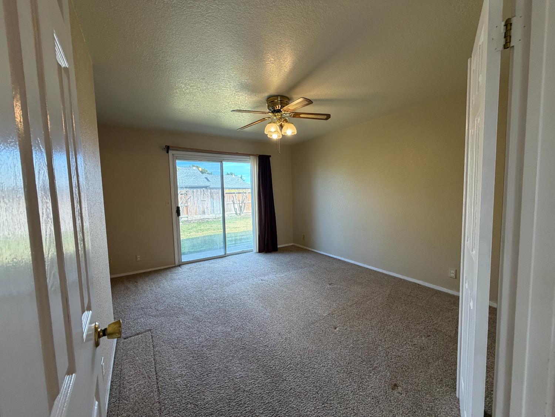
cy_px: 208
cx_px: 278
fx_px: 224
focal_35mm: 14
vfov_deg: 85.7
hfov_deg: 102.1
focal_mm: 2.22
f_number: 2.2
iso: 125
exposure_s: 1/120
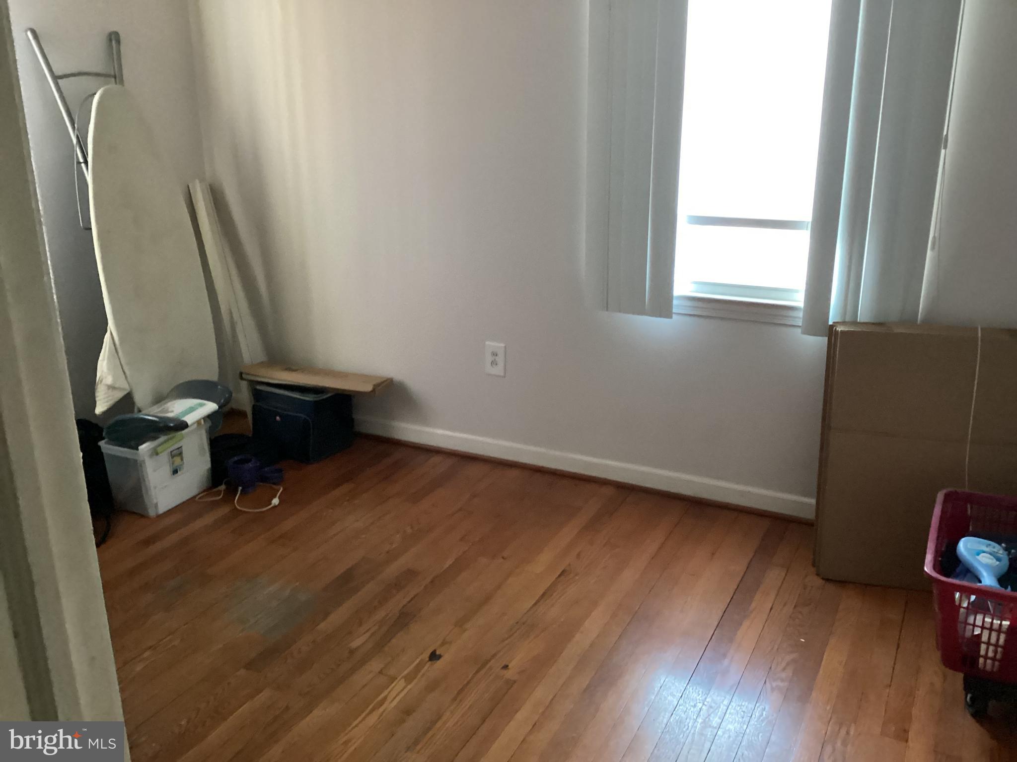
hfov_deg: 58.4
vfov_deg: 45.4
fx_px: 911
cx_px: 508
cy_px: 381
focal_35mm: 31
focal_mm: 3.3
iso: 640
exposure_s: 1/25
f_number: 2.4
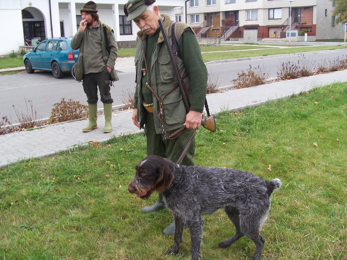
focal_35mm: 35
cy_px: 130
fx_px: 351
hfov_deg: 52.6
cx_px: 174
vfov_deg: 40.7
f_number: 2.8
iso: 80
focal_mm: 6
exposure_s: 1/125
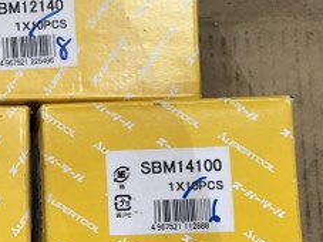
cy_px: 228
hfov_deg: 24.7
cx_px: -21
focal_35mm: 74
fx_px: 690
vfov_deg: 19.4
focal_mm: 4
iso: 50
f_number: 1.8
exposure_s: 1/15
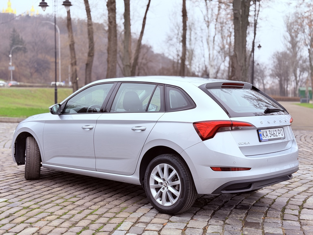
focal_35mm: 48
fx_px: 434
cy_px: 118
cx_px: 156
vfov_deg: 30.3
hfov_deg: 39.7
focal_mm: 6.76
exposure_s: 1/64
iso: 100
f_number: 1.78
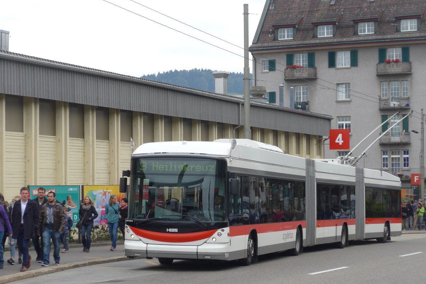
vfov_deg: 15.2
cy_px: 156
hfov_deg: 22.6
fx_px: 1065
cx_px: 213
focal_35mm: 90
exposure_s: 1/125
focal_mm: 17
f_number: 4.5
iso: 80
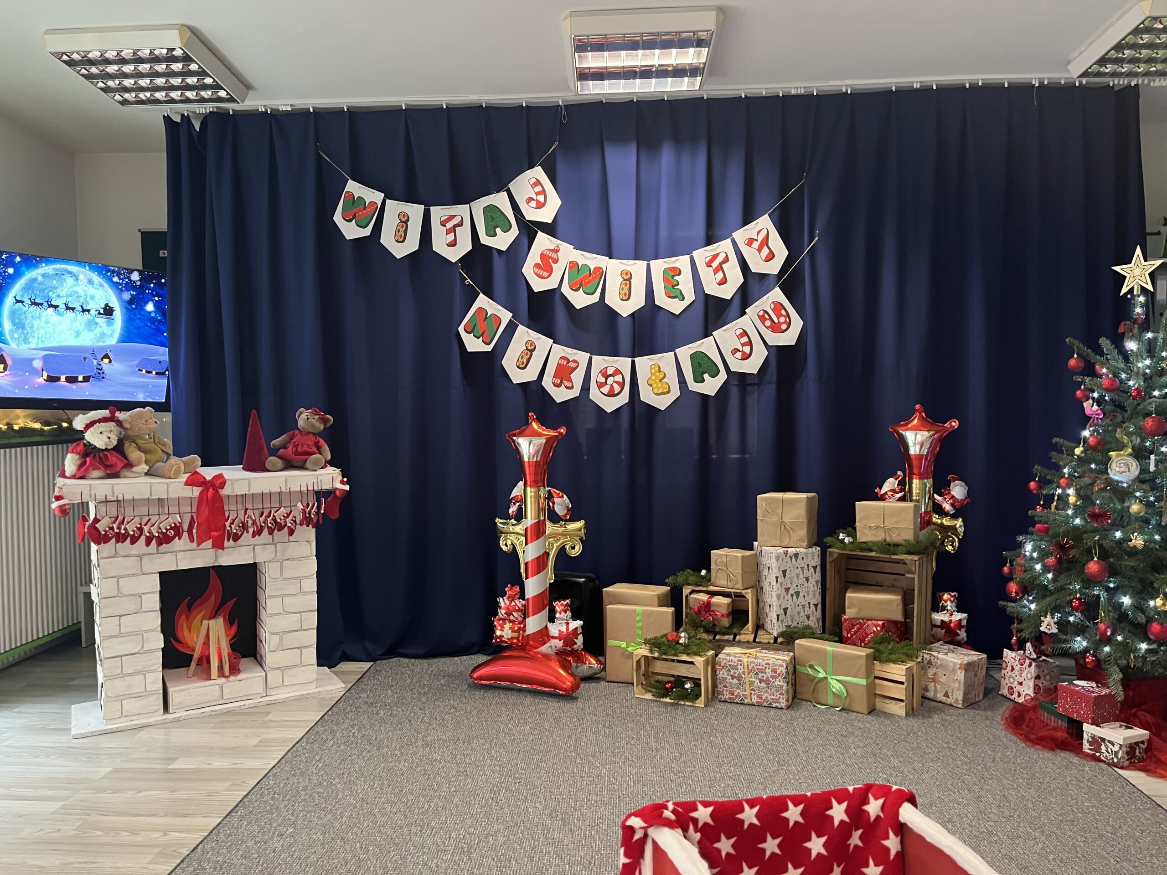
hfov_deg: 67.3
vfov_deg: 53.1
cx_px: 584
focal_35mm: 26
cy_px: 438
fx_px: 877
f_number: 1.6
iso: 400
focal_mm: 5.1
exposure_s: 1/50
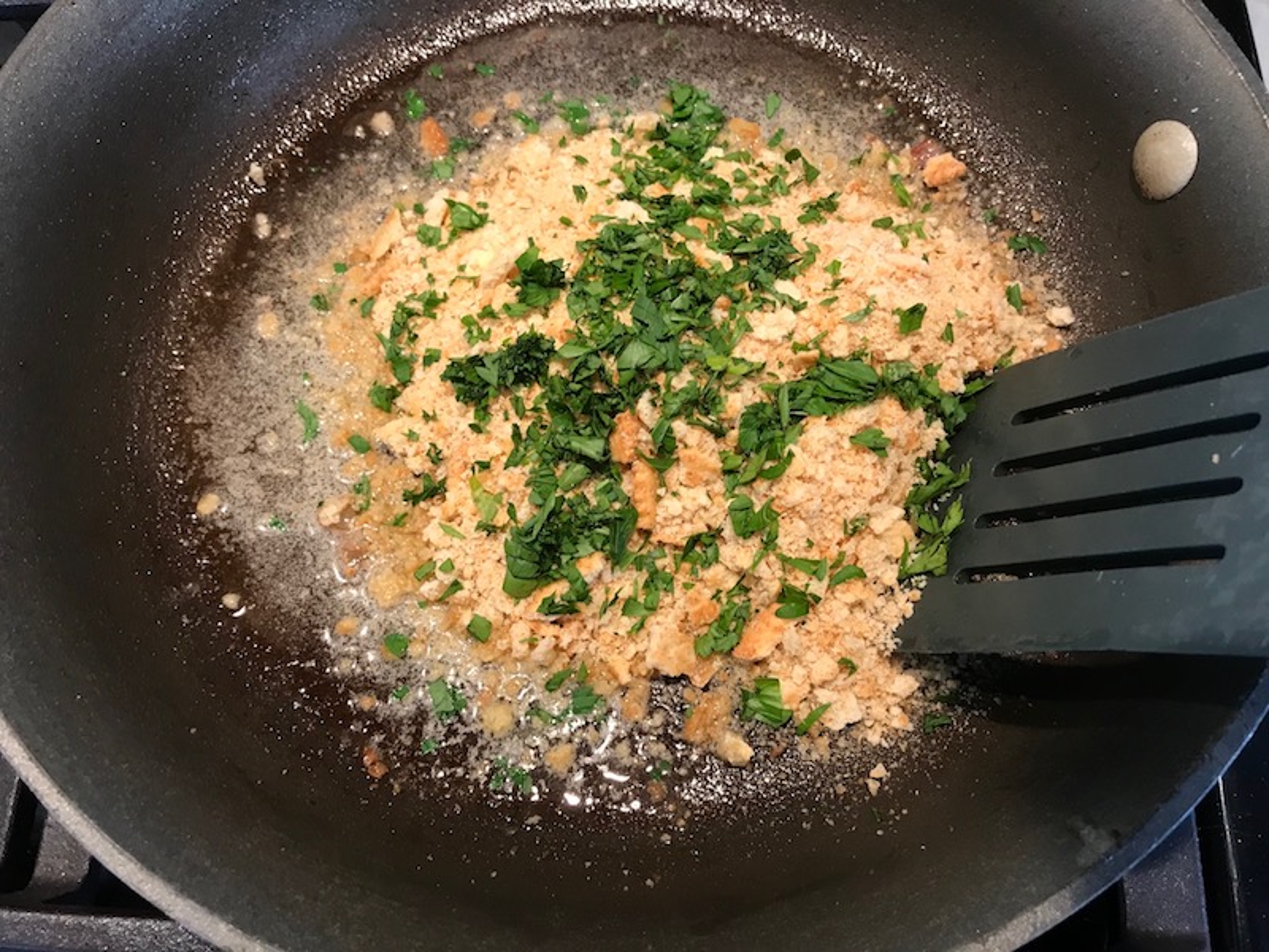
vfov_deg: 49.7
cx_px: 634
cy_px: 476
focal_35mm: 28
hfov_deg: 63.4
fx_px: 1026
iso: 40
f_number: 1.8
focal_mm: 3.99
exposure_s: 1/20
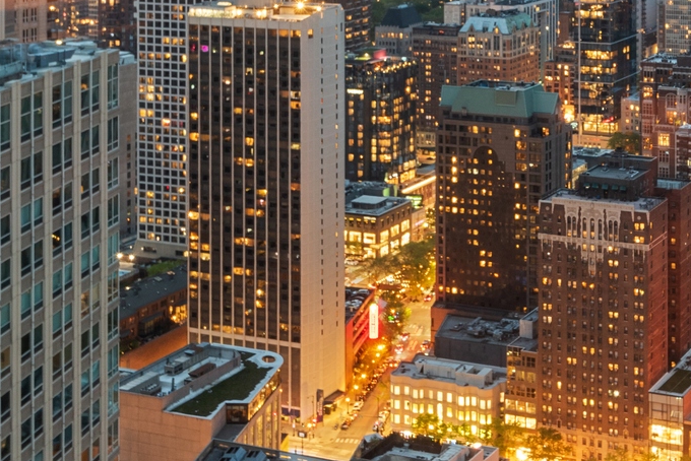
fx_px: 1325
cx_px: 682
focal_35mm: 69
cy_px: 180
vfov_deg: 19.7
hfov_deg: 27.6
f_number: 8
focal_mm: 29
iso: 500
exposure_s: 5
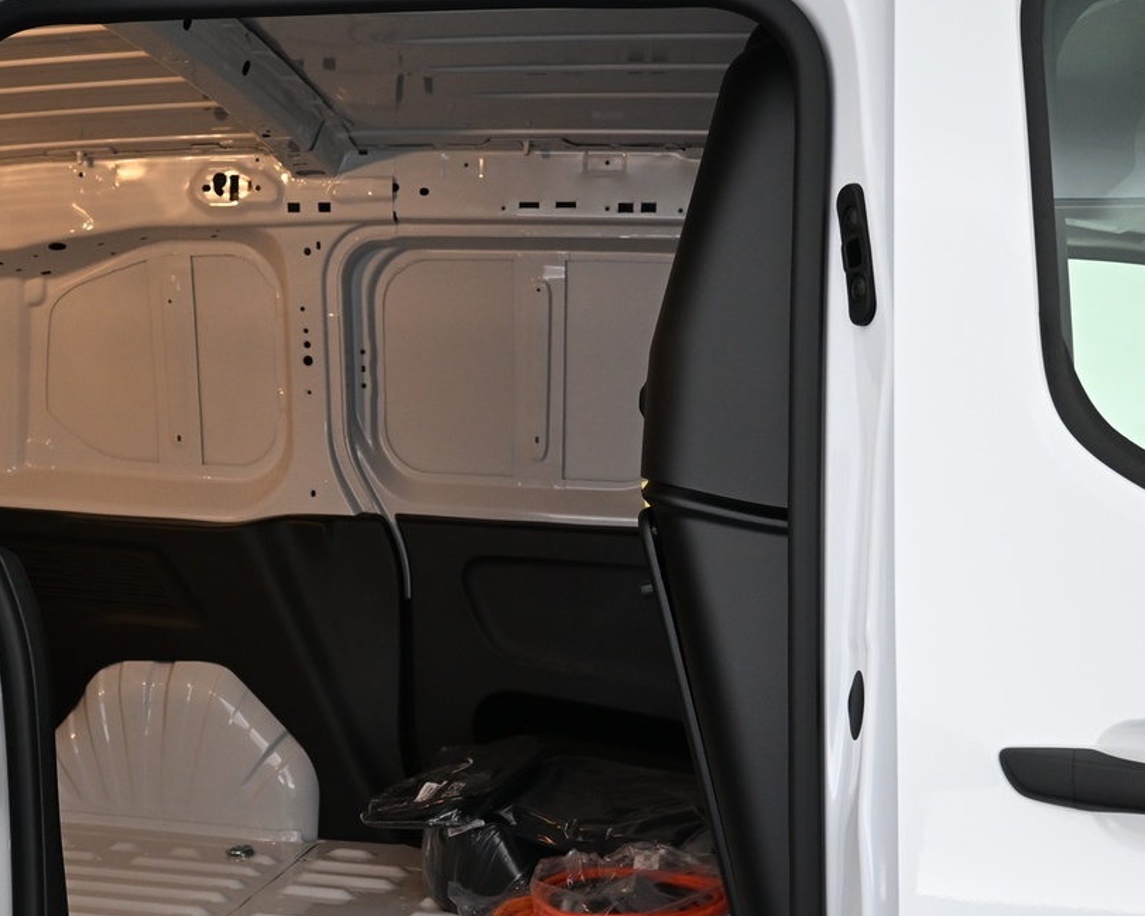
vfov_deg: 32.8
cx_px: 402
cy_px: 687
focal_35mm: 45
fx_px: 1525
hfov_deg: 40.7
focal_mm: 16
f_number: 3.5
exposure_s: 1/30
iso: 640
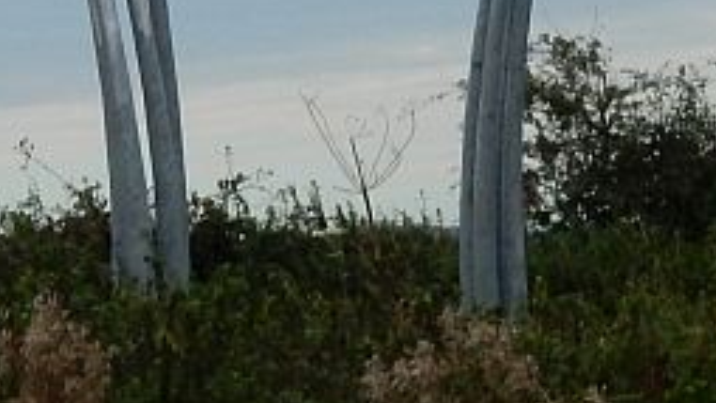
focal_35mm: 603
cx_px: 189
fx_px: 11451
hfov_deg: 3.6
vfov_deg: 2.0
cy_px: -327
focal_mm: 20.9
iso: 125
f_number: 5.6
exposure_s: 1/500
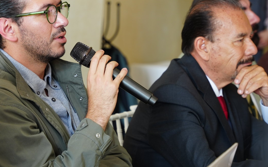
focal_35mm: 155
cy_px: 79
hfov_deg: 13.5
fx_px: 1132
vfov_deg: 8.5
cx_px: 73
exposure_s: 1/125
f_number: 2.8
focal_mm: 66.3
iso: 400
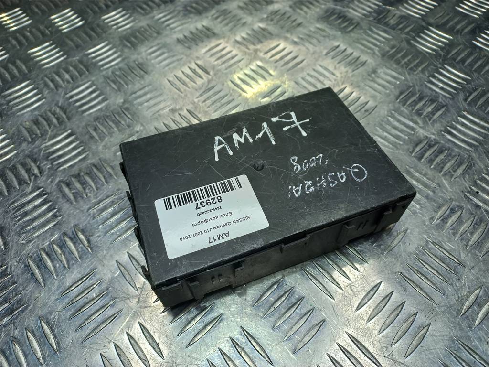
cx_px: 244
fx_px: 353
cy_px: 184
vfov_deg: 54.9
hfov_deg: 69.4
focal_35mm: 25
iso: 32
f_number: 1.8
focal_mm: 4.6
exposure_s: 1/100
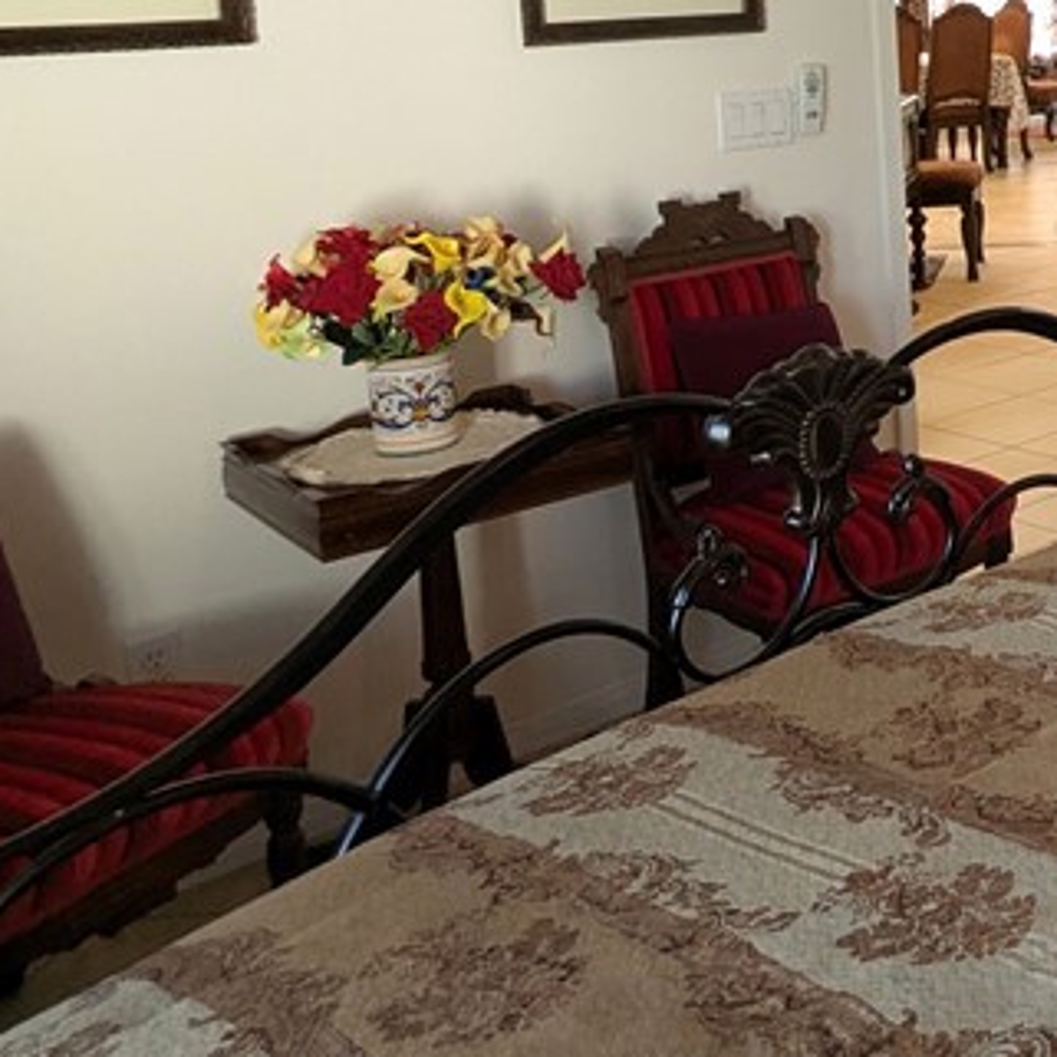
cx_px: 1306
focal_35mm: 45
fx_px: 1555
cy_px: 158
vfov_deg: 35.8
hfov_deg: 30.9
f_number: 2.2
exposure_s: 1/24
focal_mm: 2.35
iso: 142
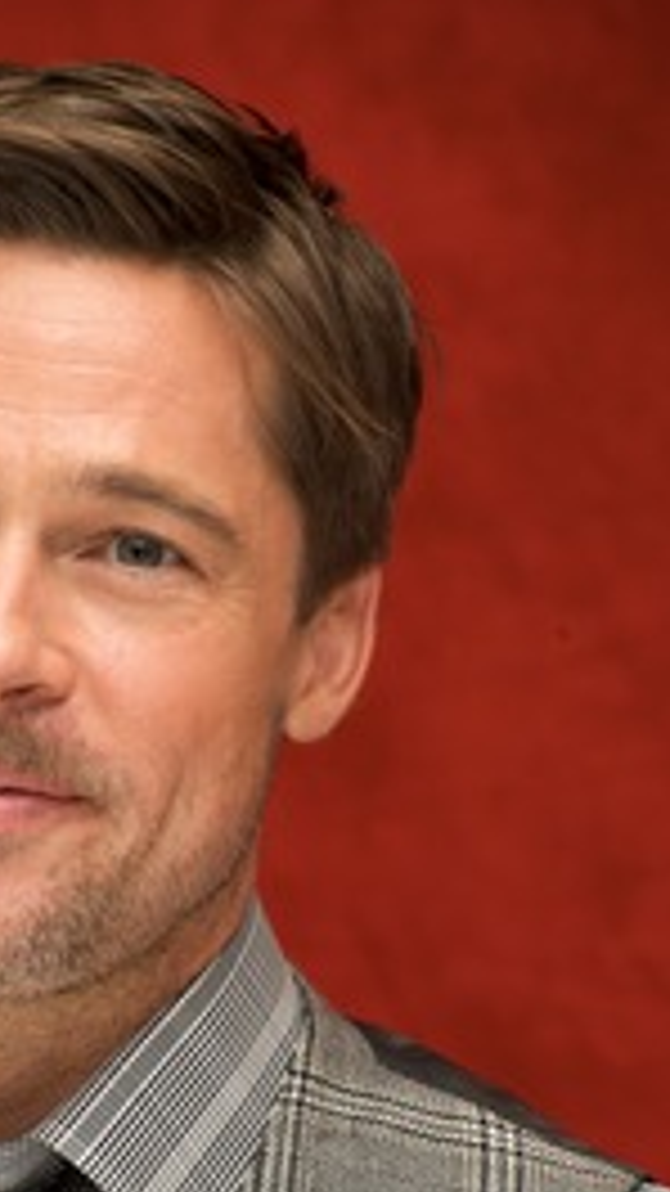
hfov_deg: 6.2
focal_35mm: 197
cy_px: 886
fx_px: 6224
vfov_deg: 10.9
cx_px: 133
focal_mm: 125
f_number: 8
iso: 400
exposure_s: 1/100
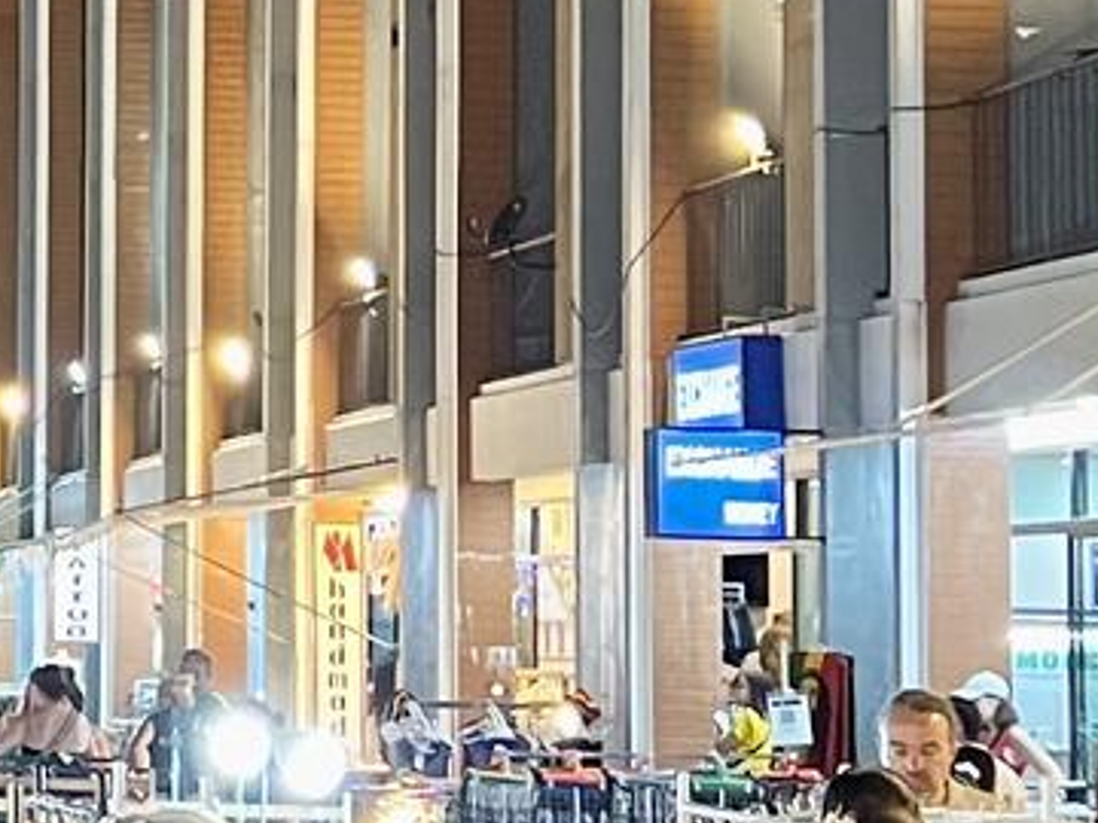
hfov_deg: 12.8
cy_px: 204
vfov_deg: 10.0
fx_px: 4694
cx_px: -436
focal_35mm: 148
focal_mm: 5.7
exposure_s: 1/50
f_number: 1.5
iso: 400
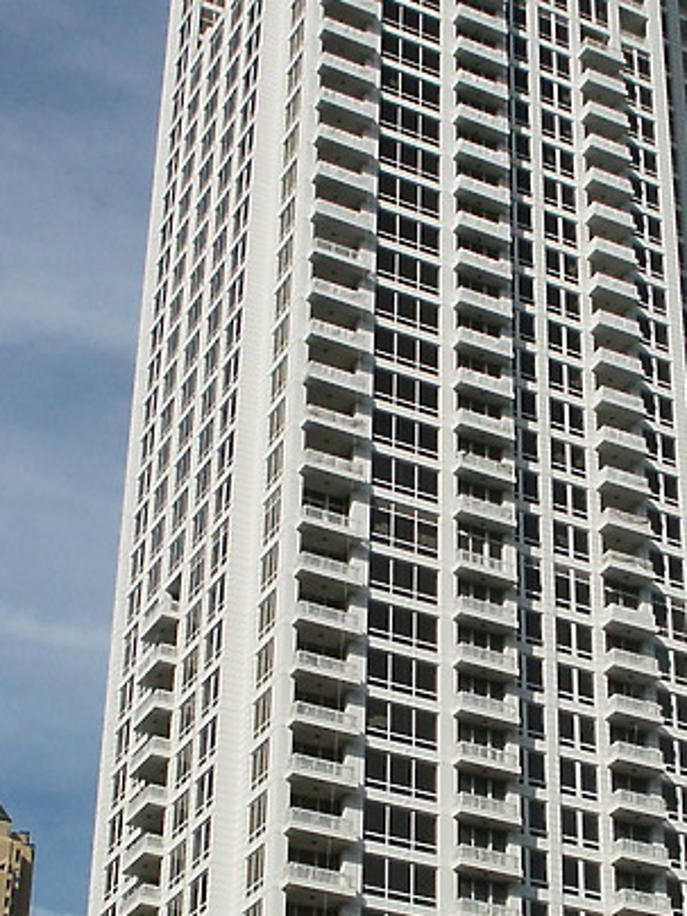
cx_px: 441
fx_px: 2064
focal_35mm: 78
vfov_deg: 24.9
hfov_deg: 18.9
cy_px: 578
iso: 64
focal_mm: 7.2
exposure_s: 1/500
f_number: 6.7
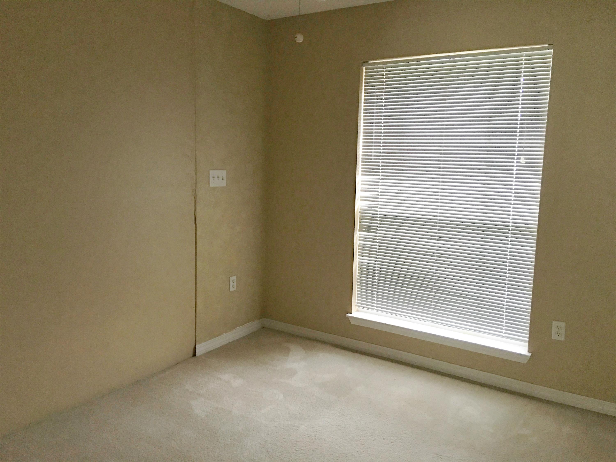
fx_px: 516
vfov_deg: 48.2
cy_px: 231
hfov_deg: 61.7
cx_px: 308
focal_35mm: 29
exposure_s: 1/4
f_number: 2.2
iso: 50
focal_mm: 4.15
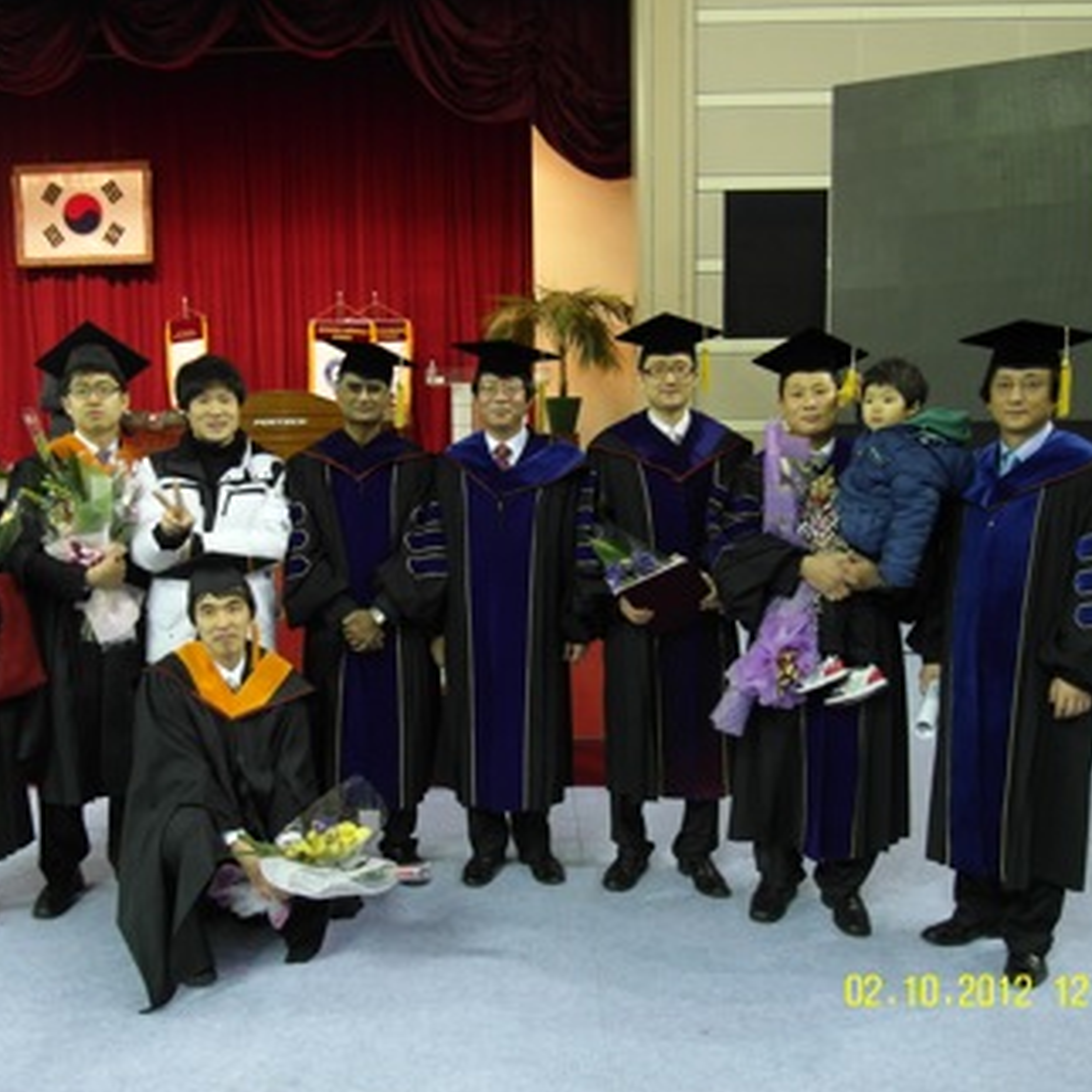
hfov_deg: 55.6
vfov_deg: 55.6
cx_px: 505
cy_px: 549
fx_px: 1035
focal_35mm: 29
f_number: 2.3
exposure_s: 1/30
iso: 200
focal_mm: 5.2
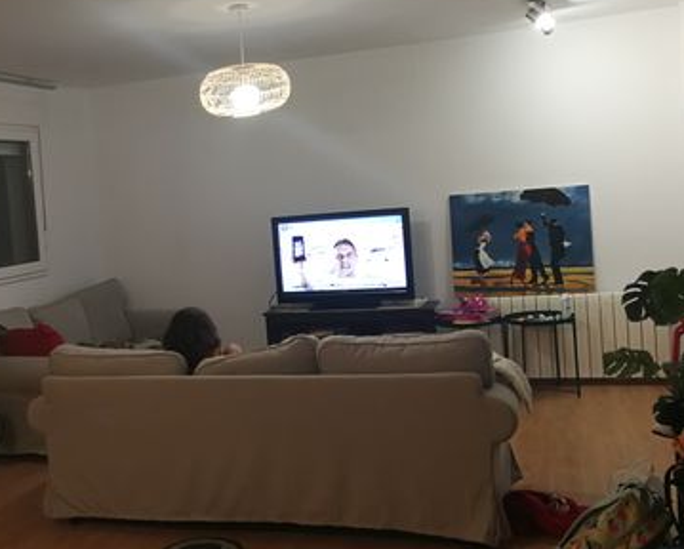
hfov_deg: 40.9
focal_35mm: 44
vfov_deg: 34.2
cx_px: 183
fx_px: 892
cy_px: 248
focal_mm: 3.95
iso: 160
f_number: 1.8
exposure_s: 1/50
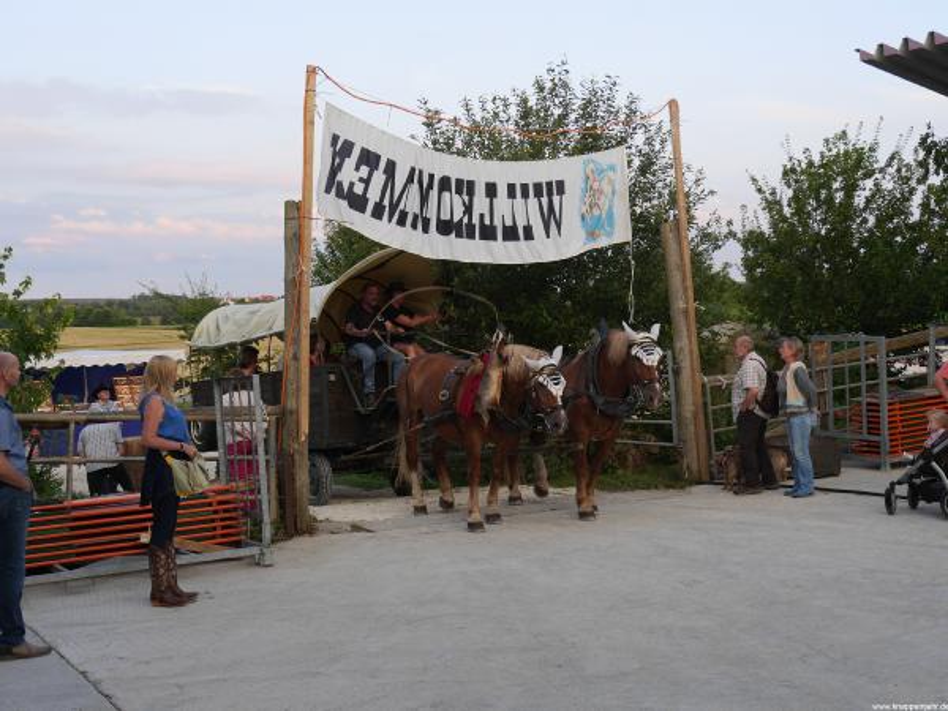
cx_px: 474
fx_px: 1205
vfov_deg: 32.9
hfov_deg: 42.9
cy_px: 356
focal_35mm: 44
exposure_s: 1/100
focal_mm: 22
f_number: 4.5
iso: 200
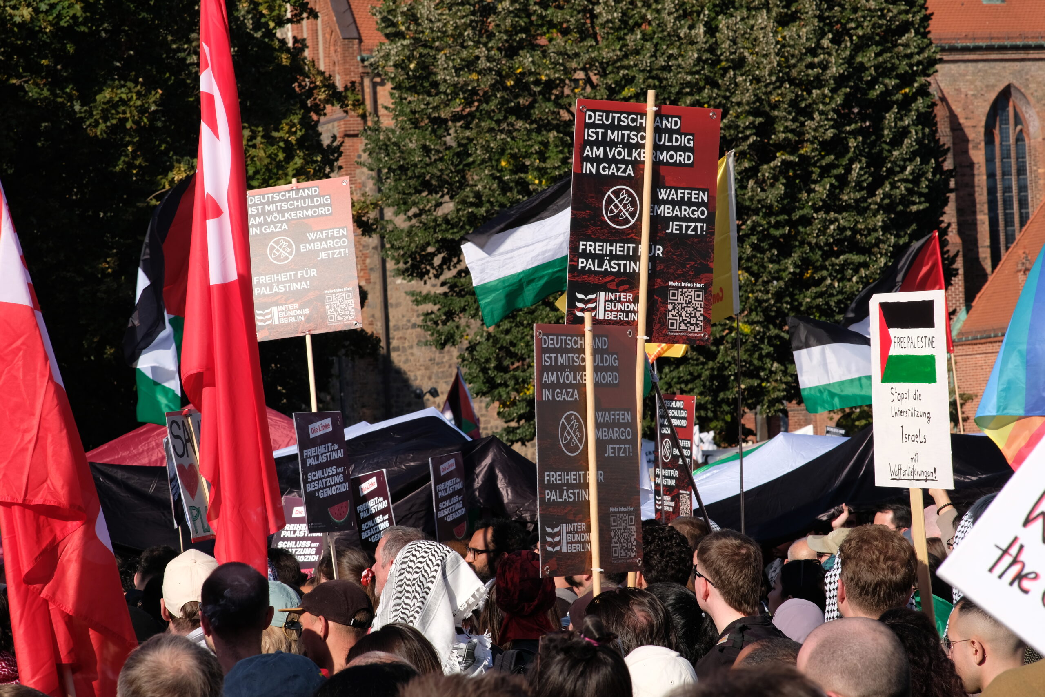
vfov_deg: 10.7
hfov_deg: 16.0
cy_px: 348
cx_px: 522
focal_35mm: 128
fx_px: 3715
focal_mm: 85
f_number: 9
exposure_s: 1/200
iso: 200
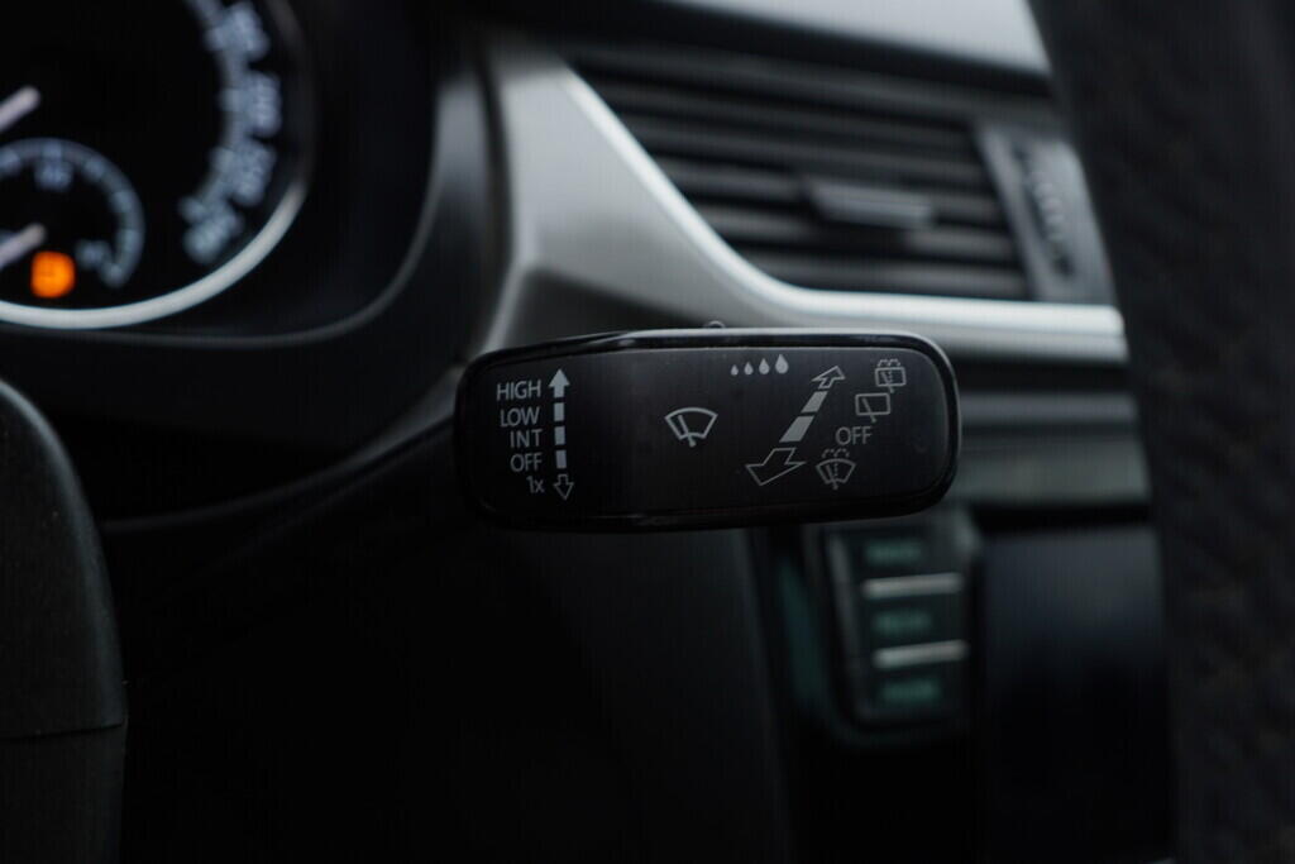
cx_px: 648
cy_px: 432
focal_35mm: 36
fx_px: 1295
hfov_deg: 53.1
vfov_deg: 36.9
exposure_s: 1/50
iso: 125
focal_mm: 24
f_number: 3.2
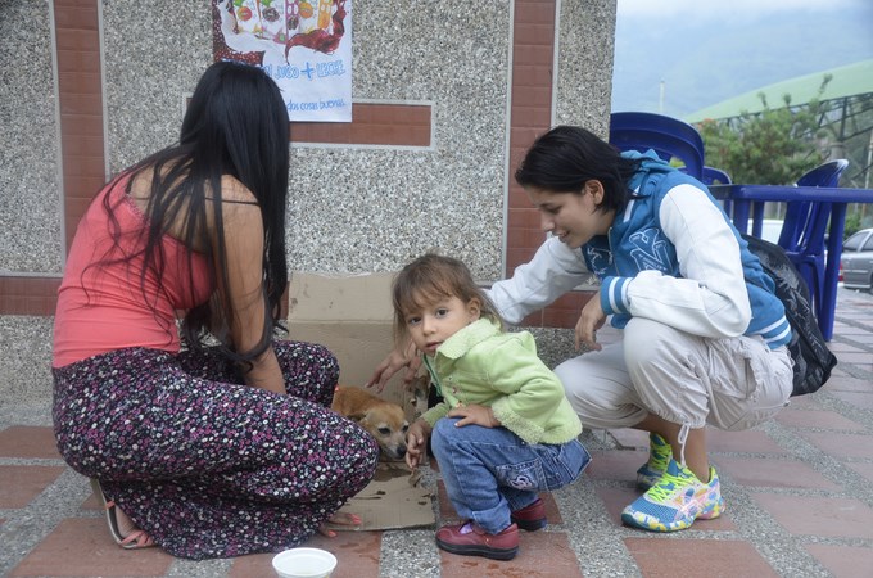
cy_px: 289
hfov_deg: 51.4
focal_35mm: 38
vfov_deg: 35.3
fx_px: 907
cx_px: 436
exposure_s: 1/60
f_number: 4
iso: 720
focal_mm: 25
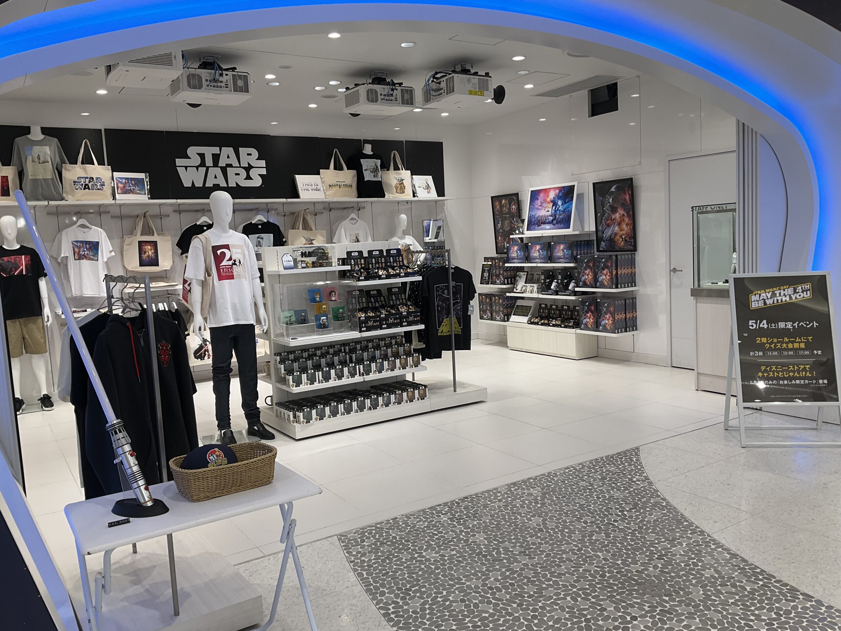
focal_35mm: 29
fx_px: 705
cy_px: 316
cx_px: 420
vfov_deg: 48.2
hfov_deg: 61.7
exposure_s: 1/100
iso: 25
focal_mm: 3
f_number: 1.8
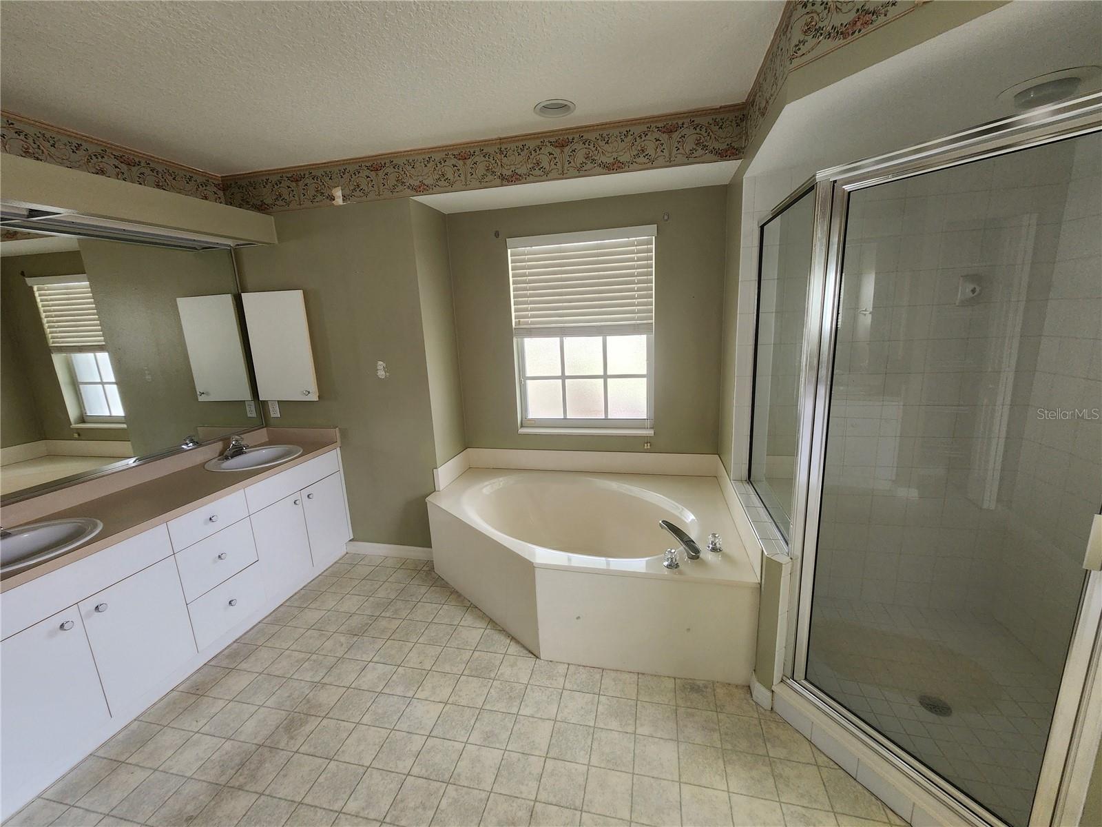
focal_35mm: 13
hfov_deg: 106.2
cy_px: 414
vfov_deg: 89.9
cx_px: 551
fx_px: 414
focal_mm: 2.2
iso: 160
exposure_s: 1/60
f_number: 2.2
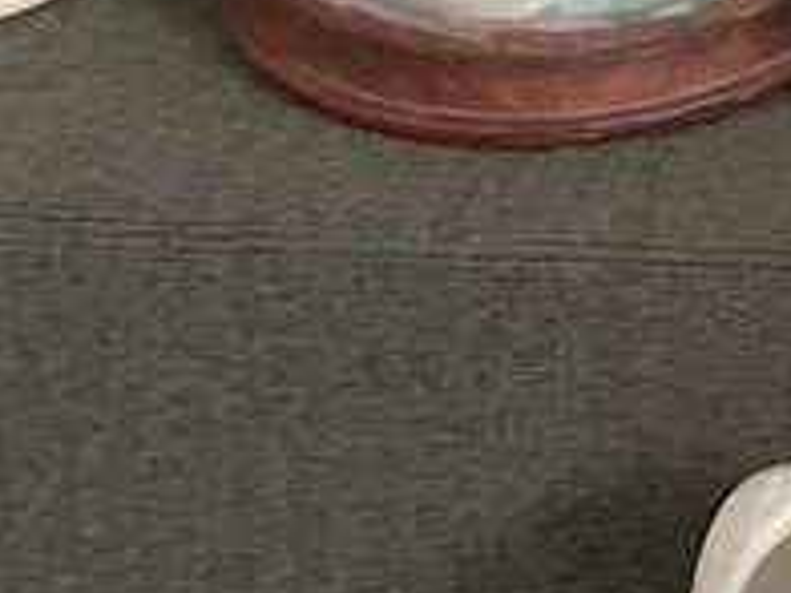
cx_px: 1854
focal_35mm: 224
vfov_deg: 6.6
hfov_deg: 8.2
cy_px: -228
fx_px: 5119
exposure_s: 1/60
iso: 200
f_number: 1.8
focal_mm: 3
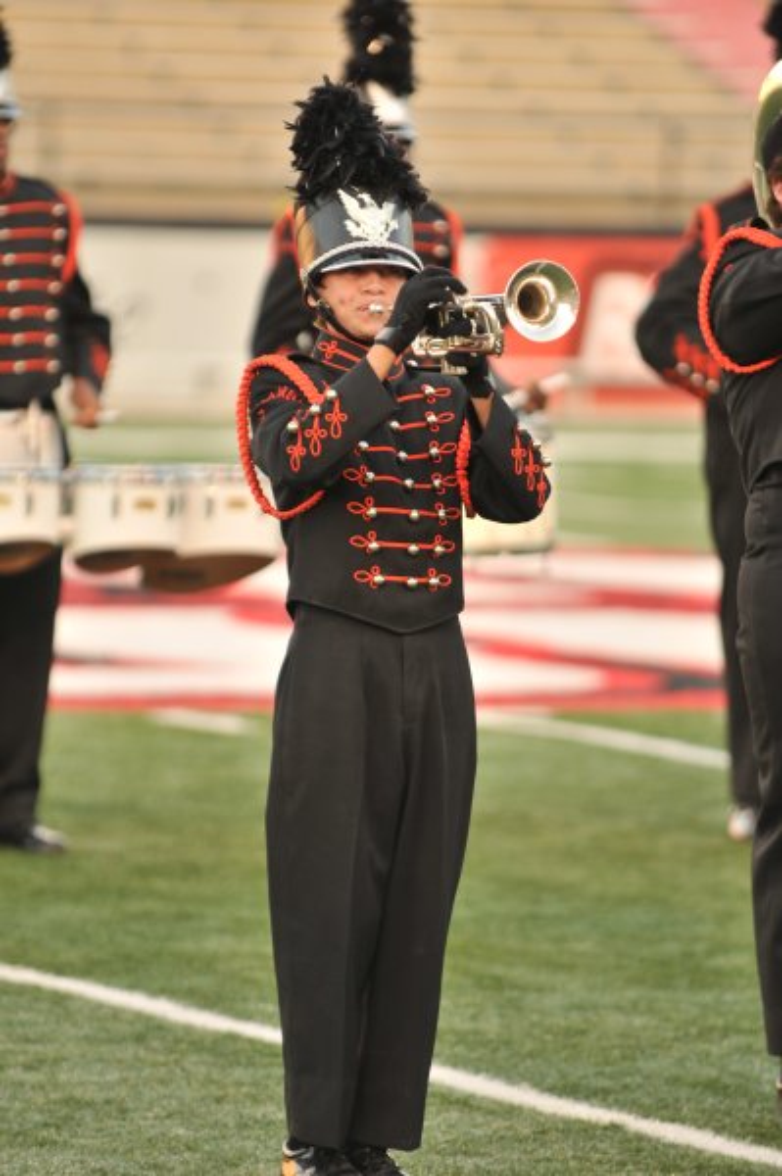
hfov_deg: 4.6
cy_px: 588
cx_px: 391
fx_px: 9791
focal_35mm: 300
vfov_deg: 6.9
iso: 200
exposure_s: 1/320
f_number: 2.8
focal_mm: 200
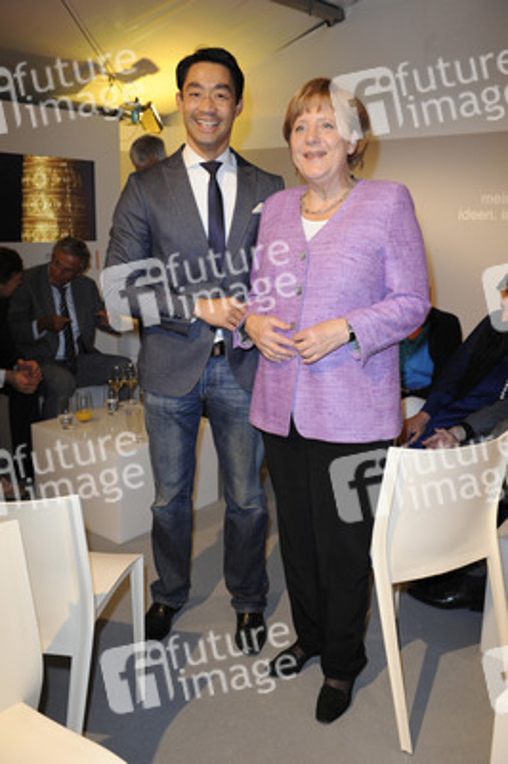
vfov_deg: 58.8
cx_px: 254
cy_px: 382
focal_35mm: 32
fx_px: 678
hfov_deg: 41.0
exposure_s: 1/60
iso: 800
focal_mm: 32
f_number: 5.6
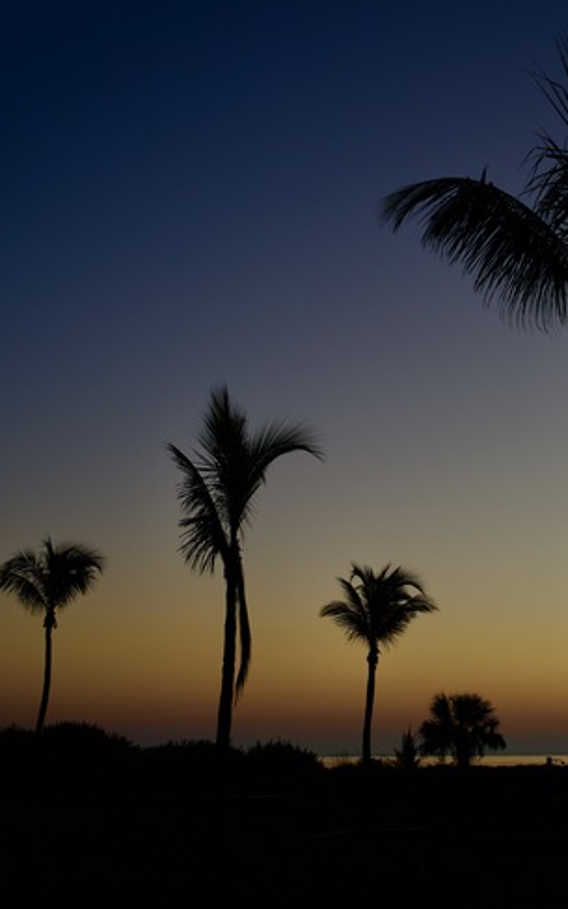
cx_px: 393
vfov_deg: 33.0
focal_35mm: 62
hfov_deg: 20.9
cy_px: 477
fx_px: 1536
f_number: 8
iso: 200
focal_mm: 43
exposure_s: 1/50
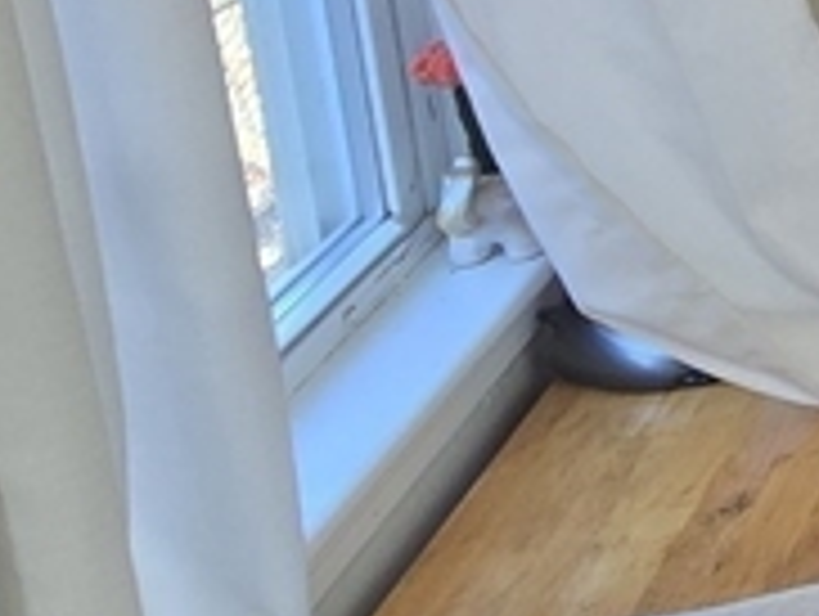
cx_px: 2084
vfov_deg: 18.0
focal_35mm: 73
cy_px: -315
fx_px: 1729
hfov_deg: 14.1
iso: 100
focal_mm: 2.2
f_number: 2.2
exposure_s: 1/60
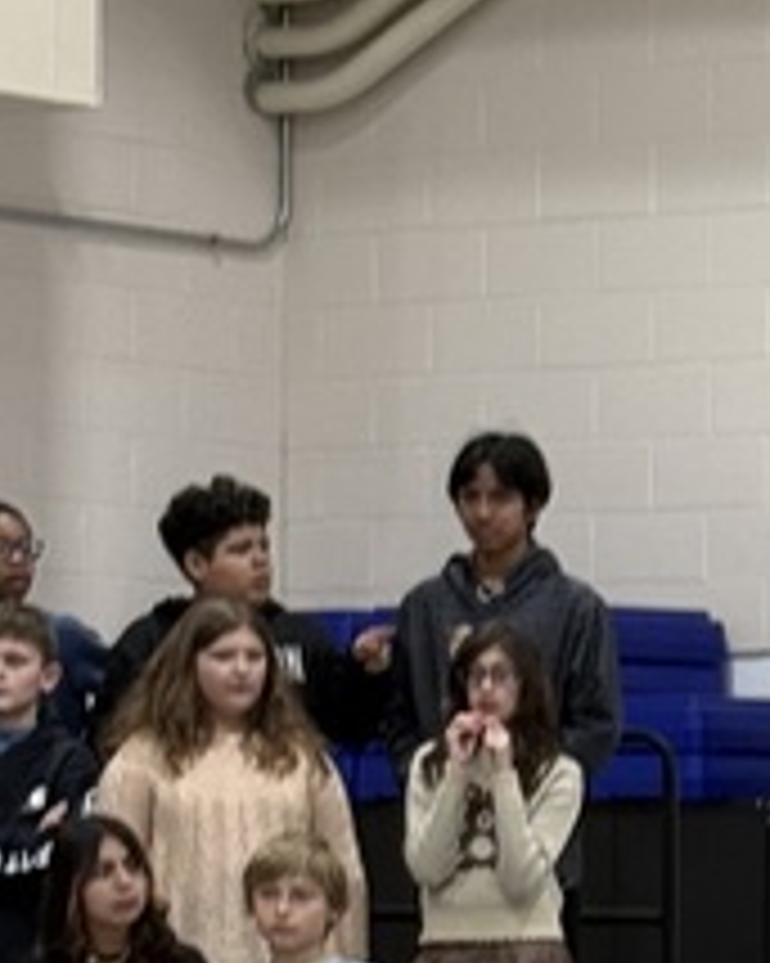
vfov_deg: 8.6
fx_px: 6385
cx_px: 1261
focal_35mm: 224
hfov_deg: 6.8
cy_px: 972
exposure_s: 1/85
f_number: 1.78
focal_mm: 6.76
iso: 100
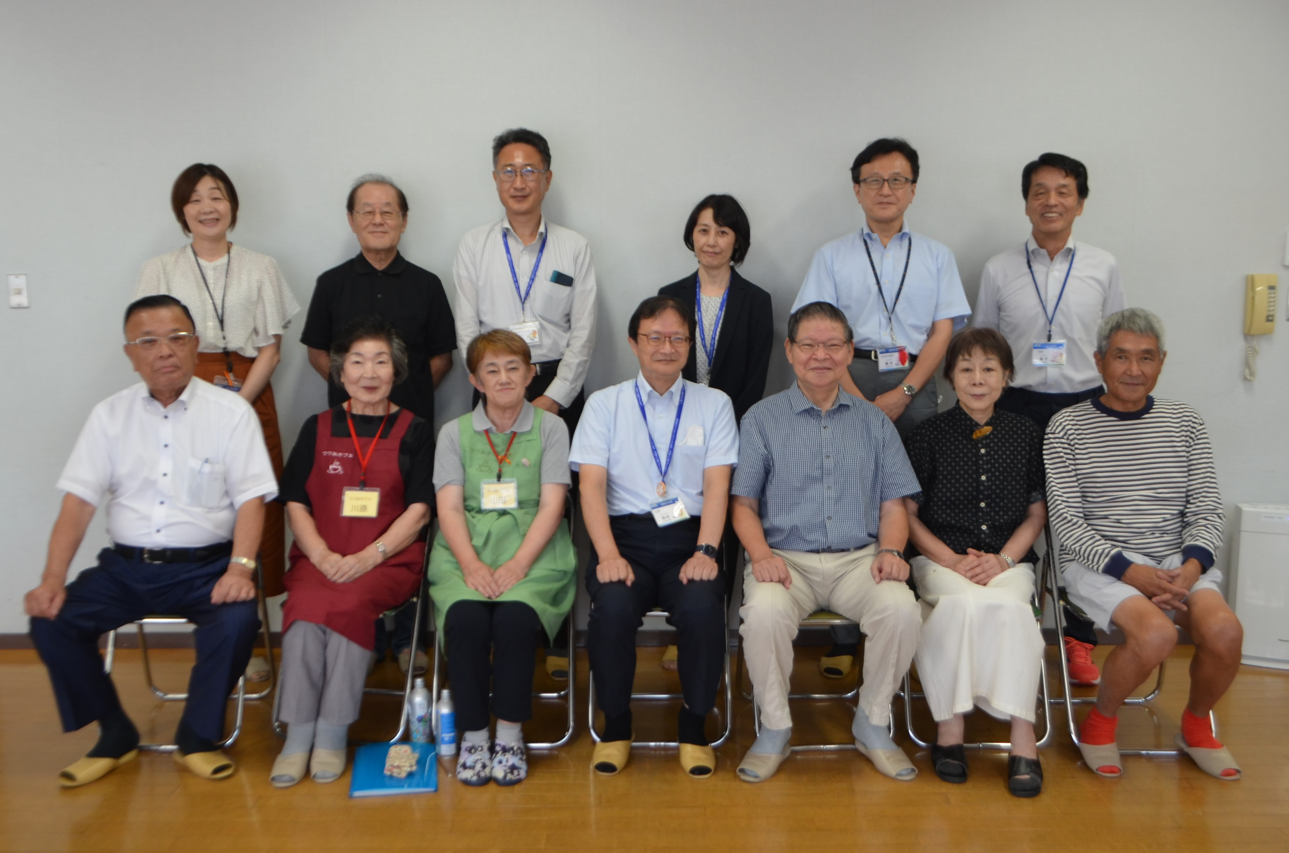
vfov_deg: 47.7
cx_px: 644
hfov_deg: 67.5
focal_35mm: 27
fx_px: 965
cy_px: 426
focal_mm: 18
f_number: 5
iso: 400
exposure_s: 1/100
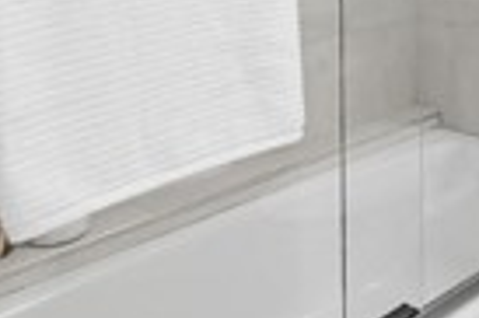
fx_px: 744
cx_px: 668
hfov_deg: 27.7
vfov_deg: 21.3
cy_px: -119
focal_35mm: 56
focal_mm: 12
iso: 1000
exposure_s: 1/5
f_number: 5
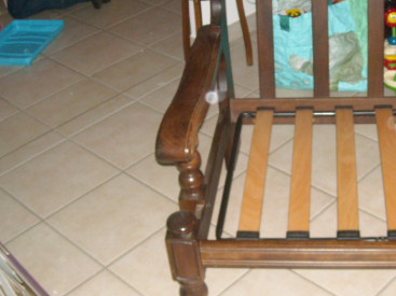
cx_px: 233
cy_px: 143
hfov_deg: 31.6
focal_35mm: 61
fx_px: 698
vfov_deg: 24.0
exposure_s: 1/60
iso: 400
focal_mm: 5.7
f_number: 2.8
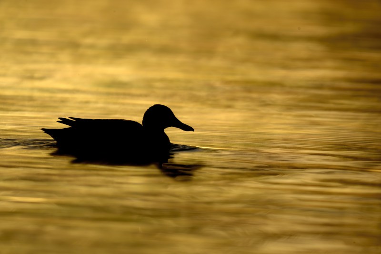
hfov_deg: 1.8
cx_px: 190
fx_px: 11850
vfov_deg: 1.2
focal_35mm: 1120
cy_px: 127
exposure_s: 1/3200
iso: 500
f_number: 11
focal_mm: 1120
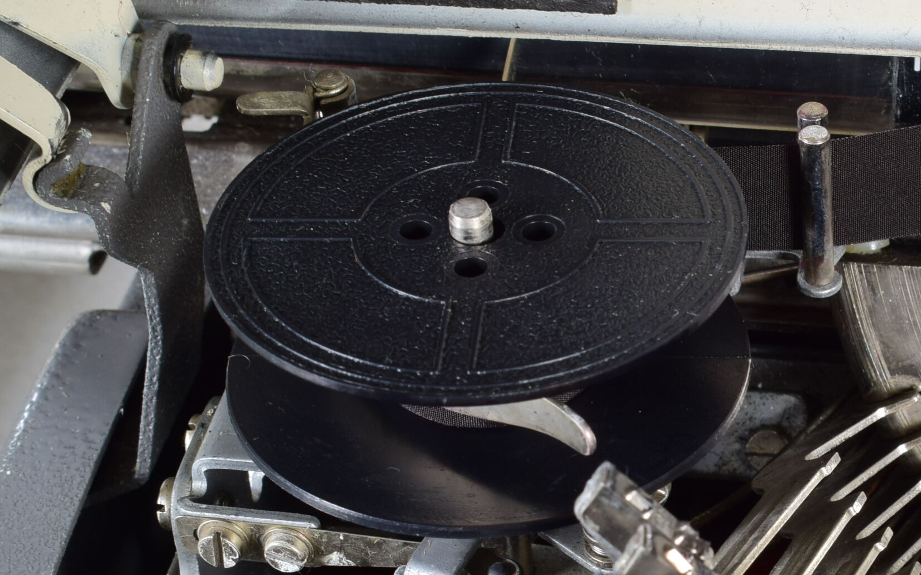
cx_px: 808
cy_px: 518
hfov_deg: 18.5
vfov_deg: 11.7
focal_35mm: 111
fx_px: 2786
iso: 200
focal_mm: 40
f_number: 16
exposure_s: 1/200
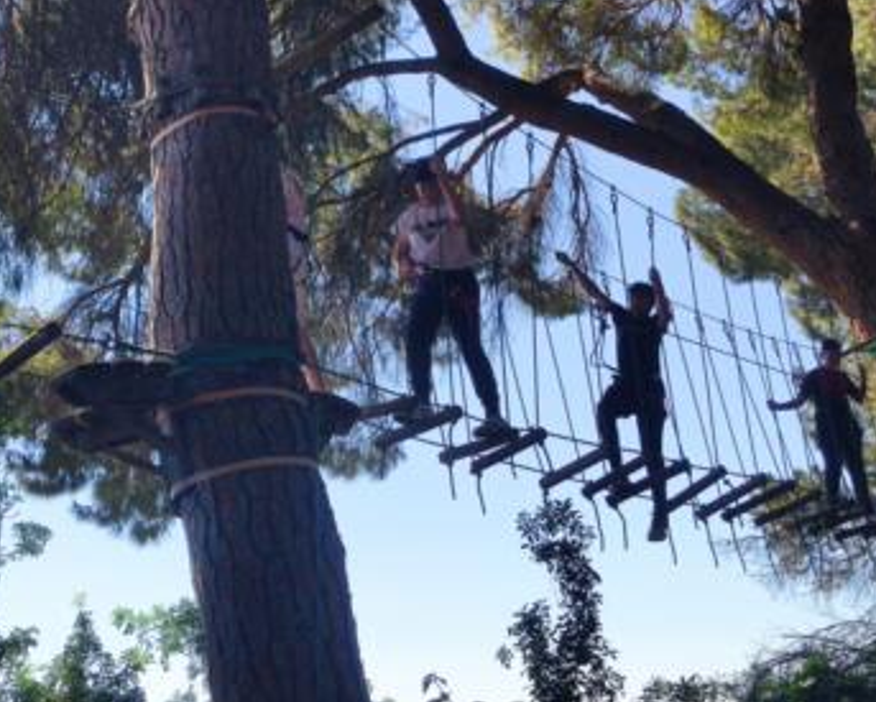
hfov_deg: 34.4
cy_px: 264
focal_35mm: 54
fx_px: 1401
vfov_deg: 28.0
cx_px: 301
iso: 112
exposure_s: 1/2173
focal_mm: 4.75
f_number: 1.75
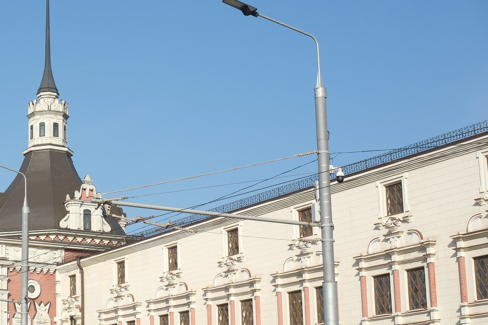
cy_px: 227
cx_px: 20
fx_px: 1071
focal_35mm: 79
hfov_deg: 24.7
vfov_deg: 17.2
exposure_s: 1/500
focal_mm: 27
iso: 250
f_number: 8
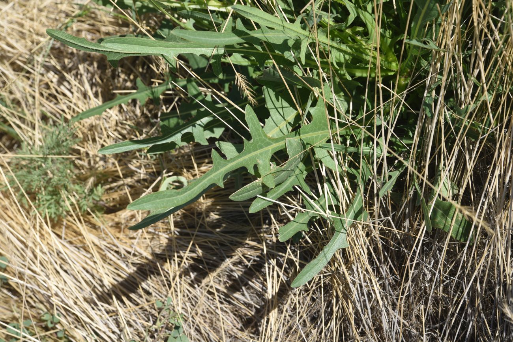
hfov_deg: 28.1
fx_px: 1026
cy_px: 171
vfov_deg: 18.9
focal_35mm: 72
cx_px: 256
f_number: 10
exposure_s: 1/200
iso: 125
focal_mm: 72
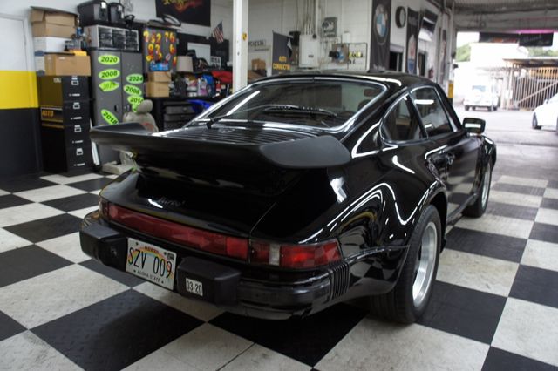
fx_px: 418
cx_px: 279
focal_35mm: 27
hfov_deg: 67.4
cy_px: 186
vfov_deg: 47.9
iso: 320
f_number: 3.5
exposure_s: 1/30
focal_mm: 18
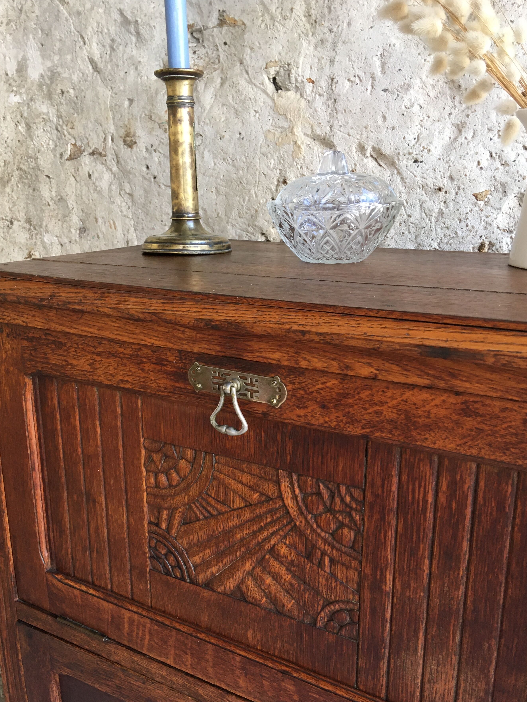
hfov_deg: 42.9
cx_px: 253
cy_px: 394
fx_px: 670
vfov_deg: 55.2
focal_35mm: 33
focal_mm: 4.15
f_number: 2.2
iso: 50
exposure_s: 1/33
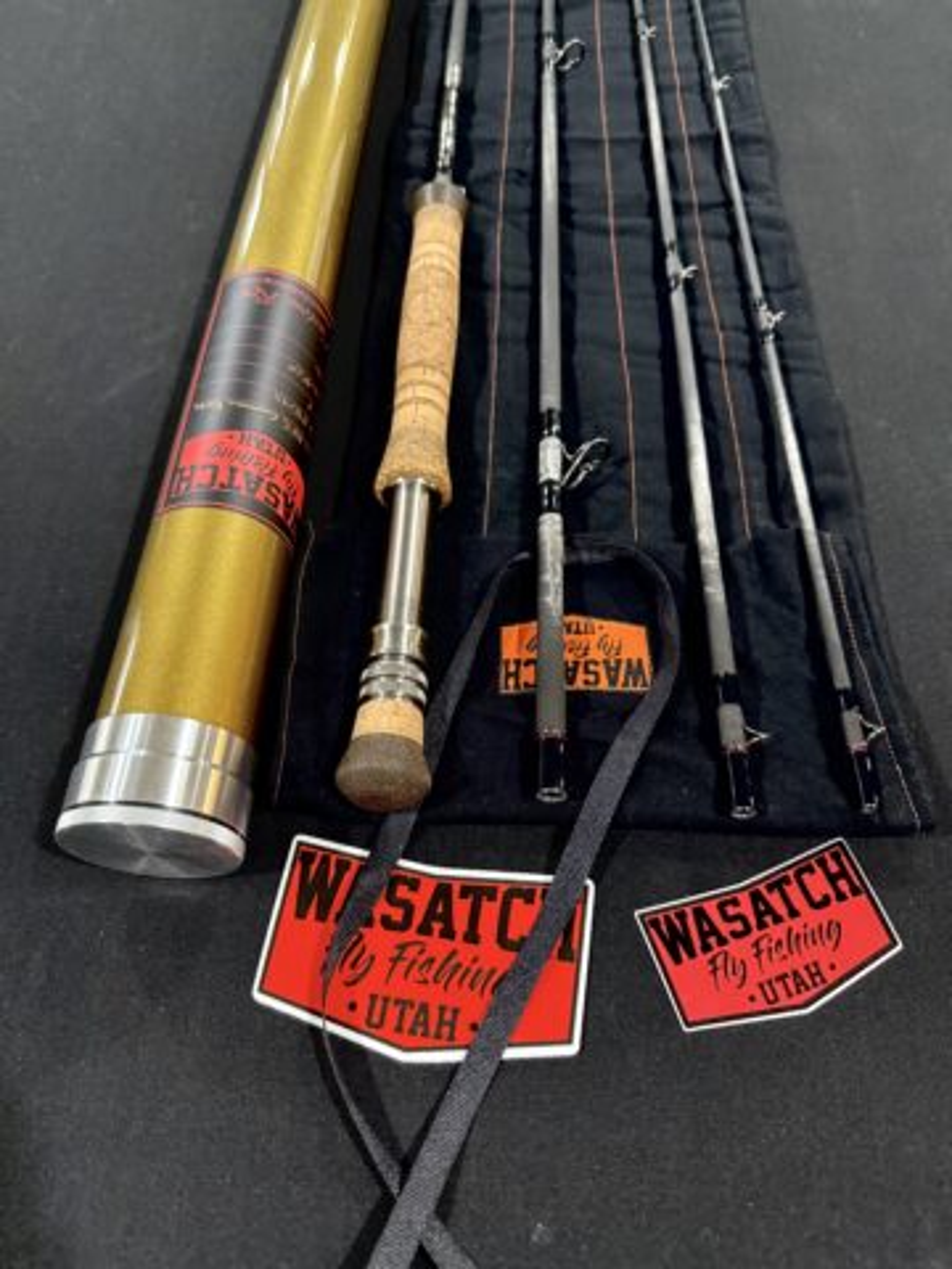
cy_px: 634
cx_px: 476
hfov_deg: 56.8
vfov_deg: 71.6
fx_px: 880
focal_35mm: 24
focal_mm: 6.76
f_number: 1.78
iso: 1000
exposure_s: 1/40
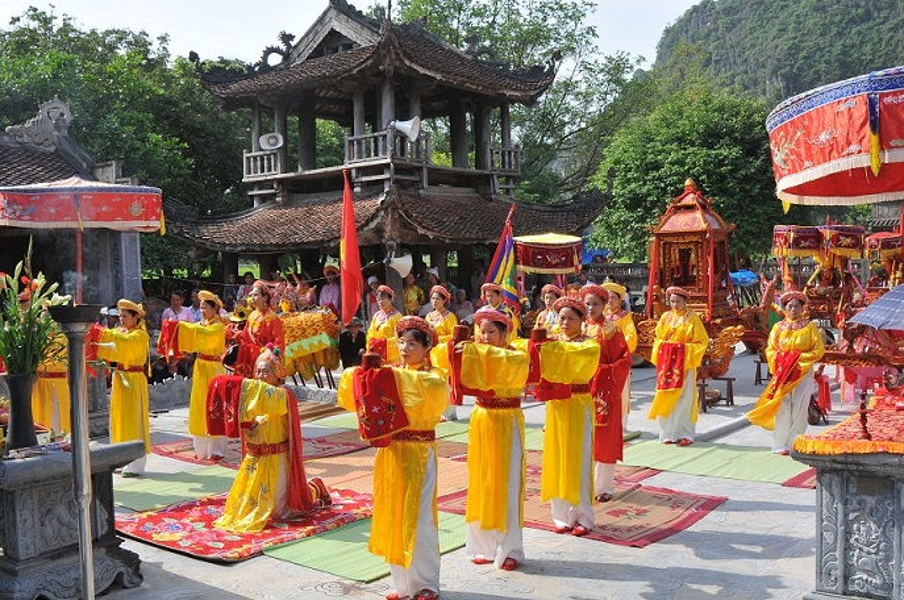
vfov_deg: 36.8
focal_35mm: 36
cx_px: 452
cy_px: 300
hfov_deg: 53.2
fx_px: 903
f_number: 9
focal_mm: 24
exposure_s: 1/60
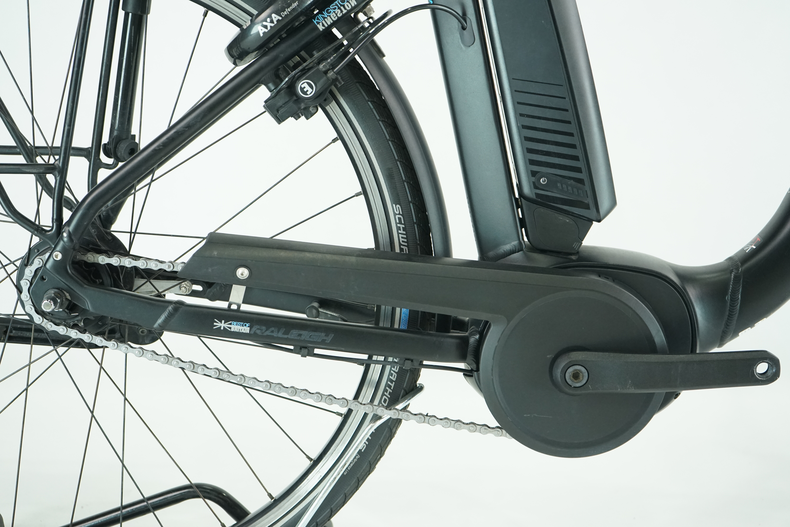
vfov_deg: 24.2
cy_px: 264
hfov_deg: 35.6
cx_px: 395
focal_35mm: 56
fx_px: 1229
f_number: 5.6
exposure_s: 1/200
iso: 2500
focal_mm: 56
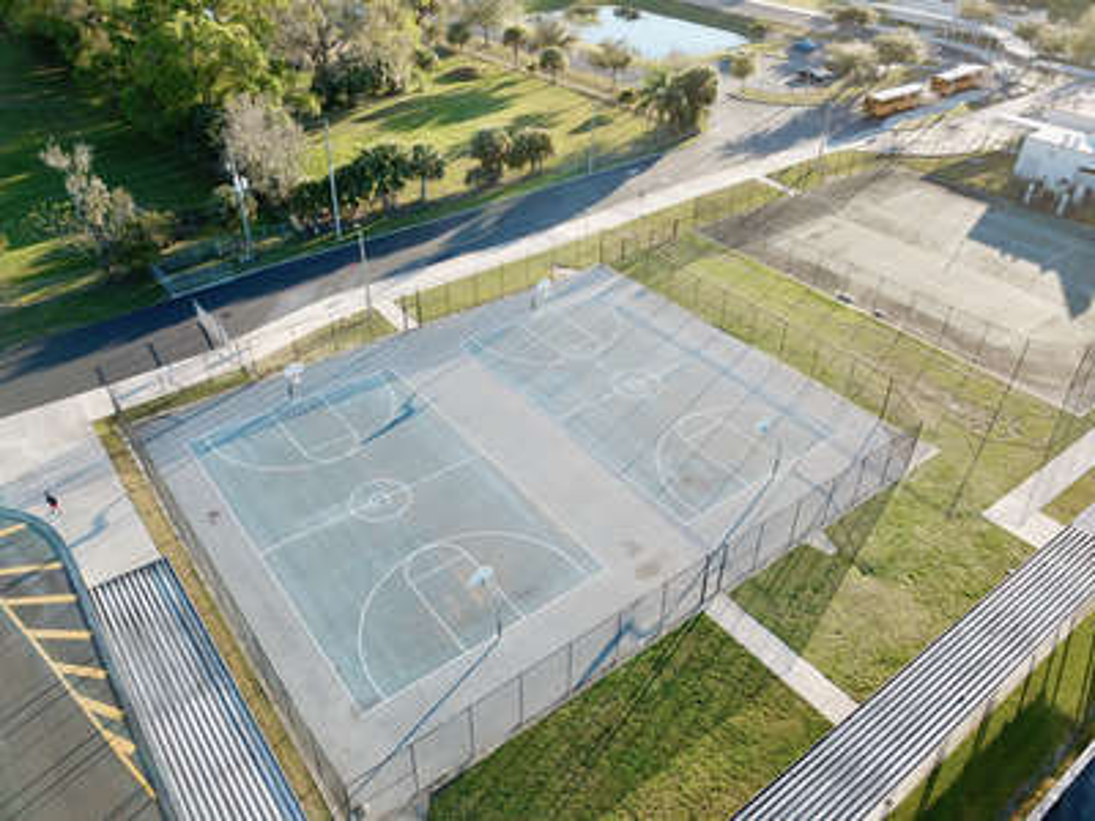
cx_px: 548
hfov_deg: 67.3
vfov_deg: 53.1
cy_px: 410
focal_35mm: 26
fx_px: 822
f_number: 2.2
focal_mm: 4.73
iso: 100
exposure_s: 1/231
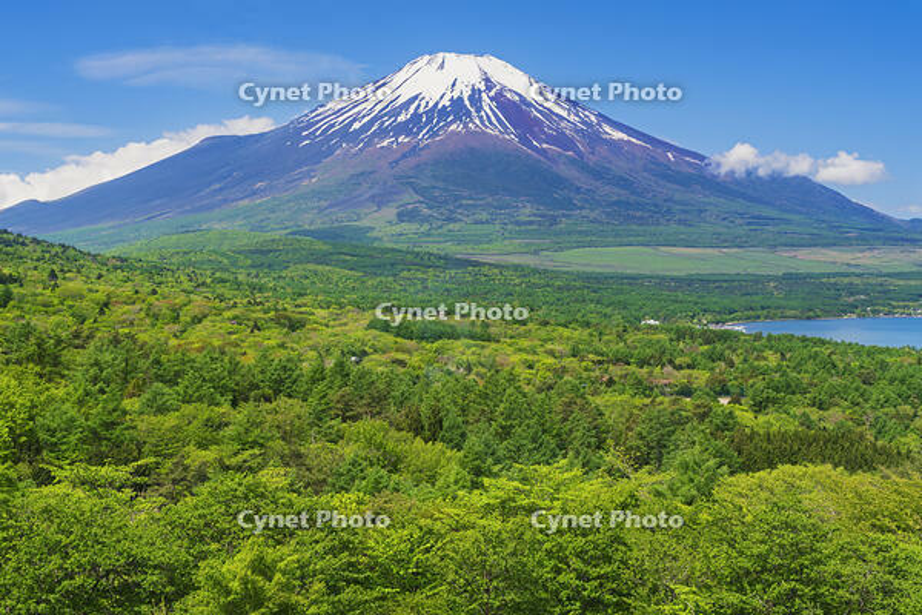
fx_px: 1383
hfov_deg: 36.9
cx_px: 461
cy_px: 308
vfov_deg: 25.1
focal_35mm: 54
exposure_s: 1/20
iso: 160
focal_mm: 54
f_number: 13
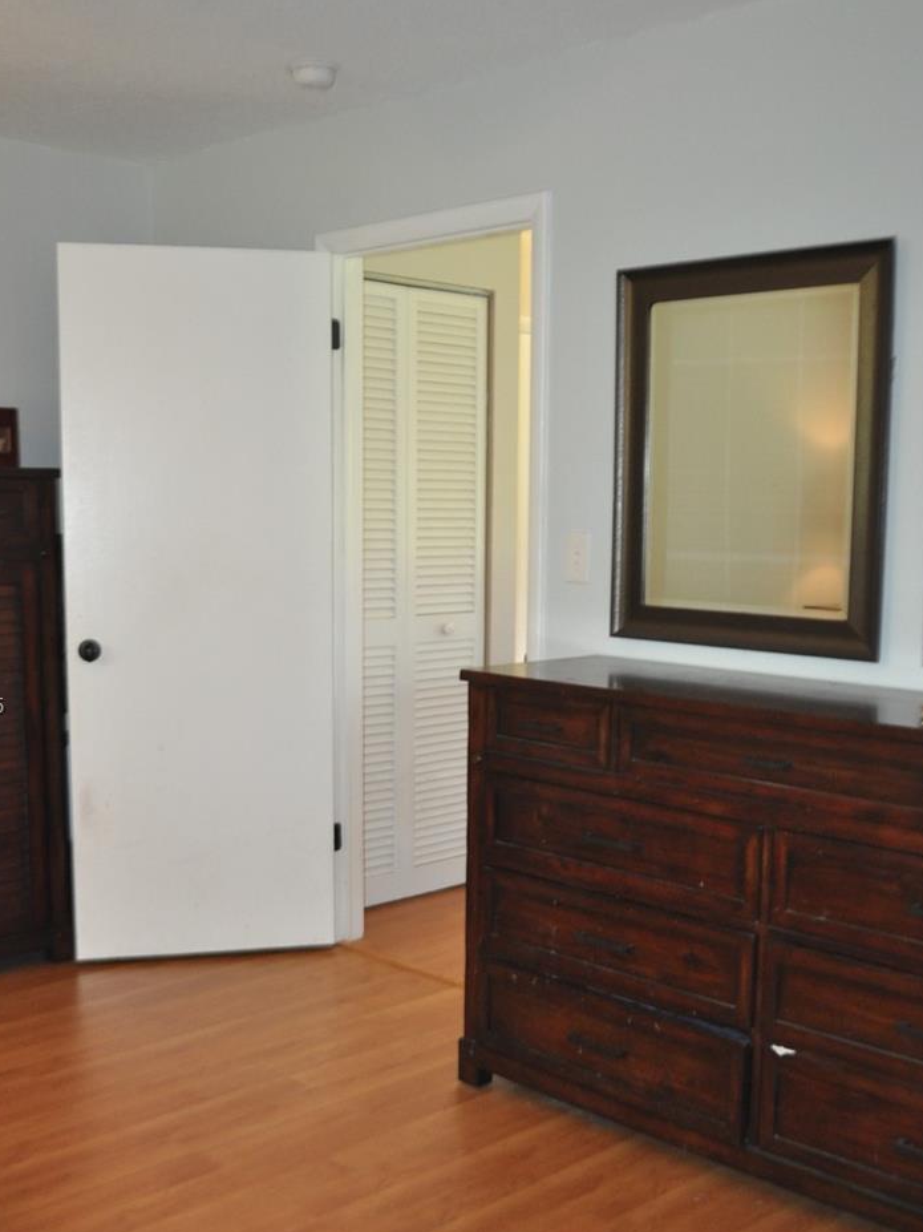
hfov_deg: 35.1
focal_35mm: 41
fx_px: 1458
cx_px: 430
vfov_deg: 45.6
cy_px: 708
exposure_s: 1/60
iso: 800
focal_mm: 22
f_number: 3.8
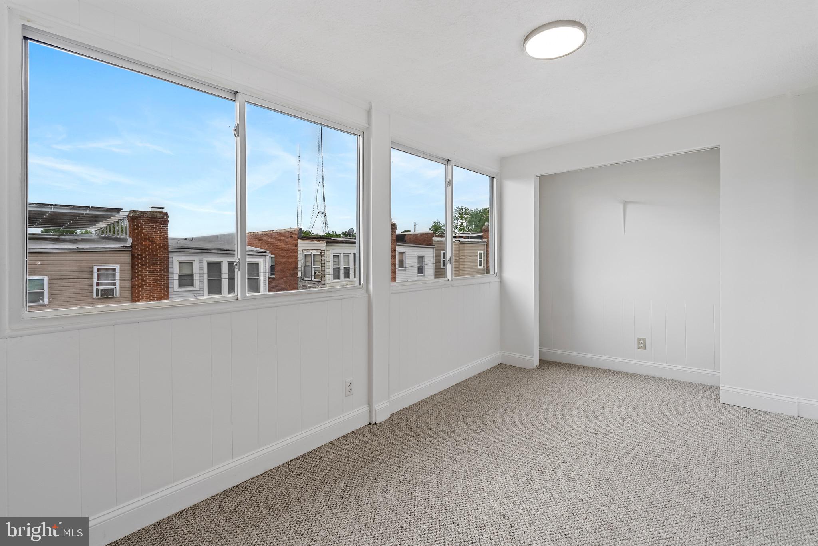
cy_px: 273
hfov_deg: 96.7
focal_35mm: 16
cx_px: 409
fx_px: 364
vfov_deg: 73.8
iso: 200
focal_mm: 16
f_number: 8
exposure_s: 1/15
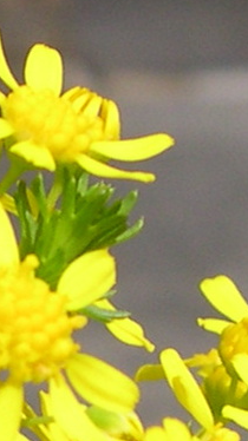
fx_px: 1557
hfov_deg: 9.1
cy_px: 475
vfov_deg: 15.7
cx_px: 7
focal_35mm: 133
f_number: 7.6
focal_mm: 8
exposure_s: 1/246
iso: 100
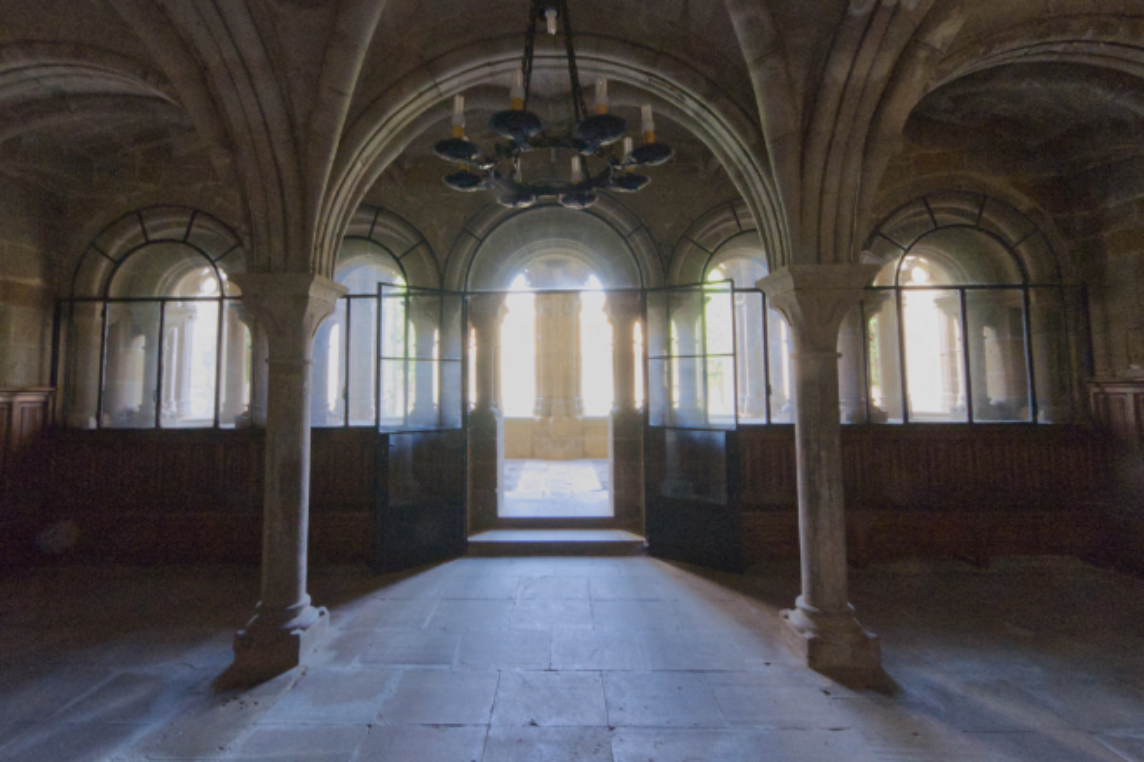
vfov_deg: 73.7
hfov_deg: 96.6
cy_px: 359
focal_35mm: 16
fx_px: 508
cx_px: 537
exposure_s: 1/6
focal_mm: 10
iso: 1600
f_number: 11
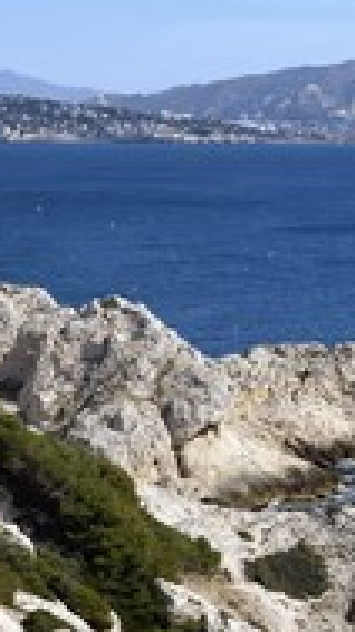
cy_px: 445
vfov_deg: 19.0
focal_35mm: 112
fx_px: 1878
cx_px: 64
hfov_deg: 10.8
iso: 200
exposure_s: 1/400
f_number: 9
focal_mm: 48
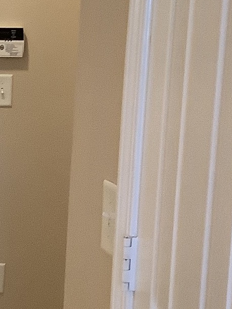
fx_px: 1045
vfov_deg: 16.8
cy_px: 171
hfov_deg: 12.0
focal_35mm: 117
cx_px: -130
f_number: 2.4
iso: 320
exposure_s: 1/60
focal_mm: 3.3
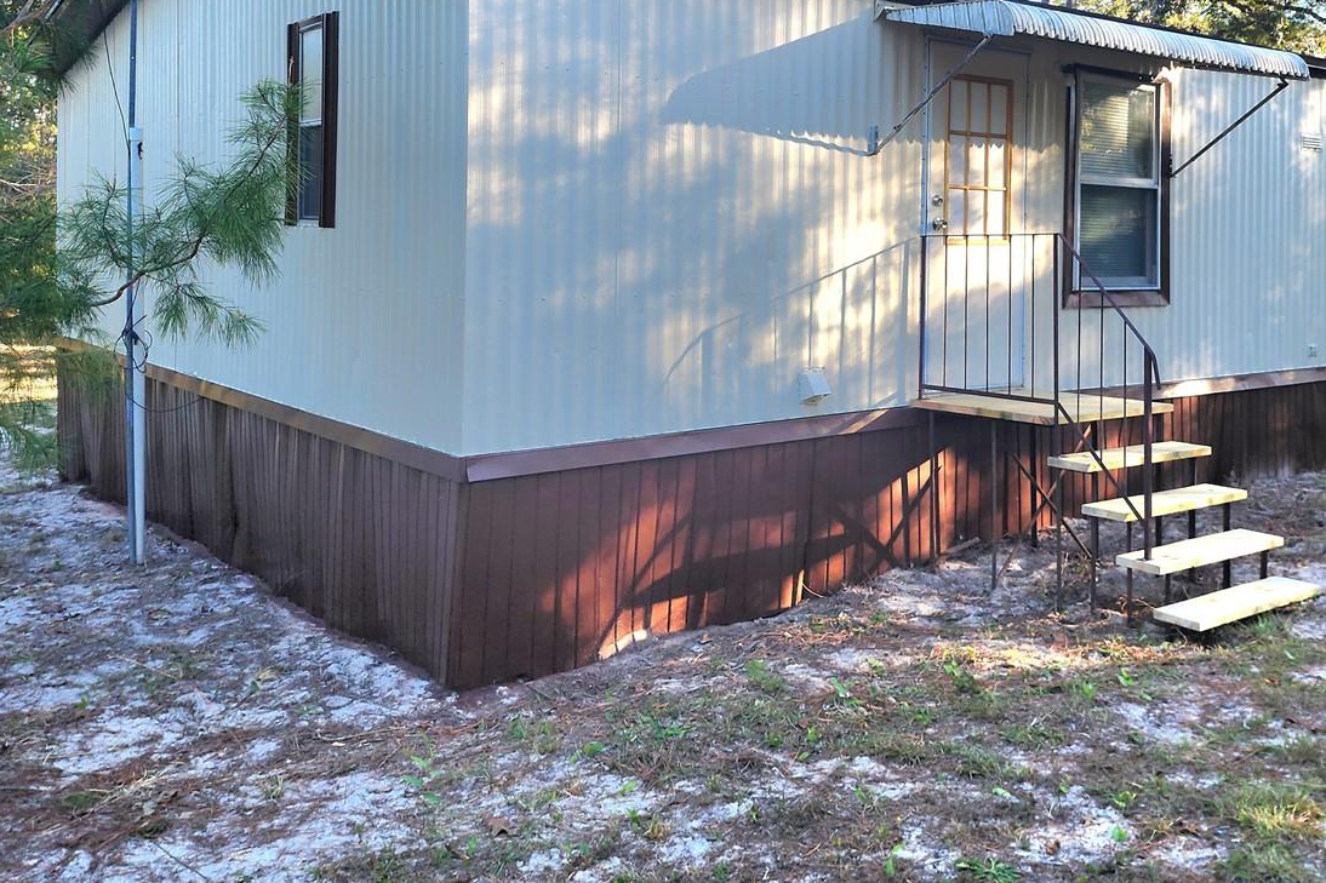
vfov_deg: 37.1
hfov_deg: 53.8
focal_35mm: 35
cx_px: 828
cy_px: 248
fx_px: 1289
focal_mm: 6.4
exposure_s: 1/182
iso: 20
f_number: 1.8
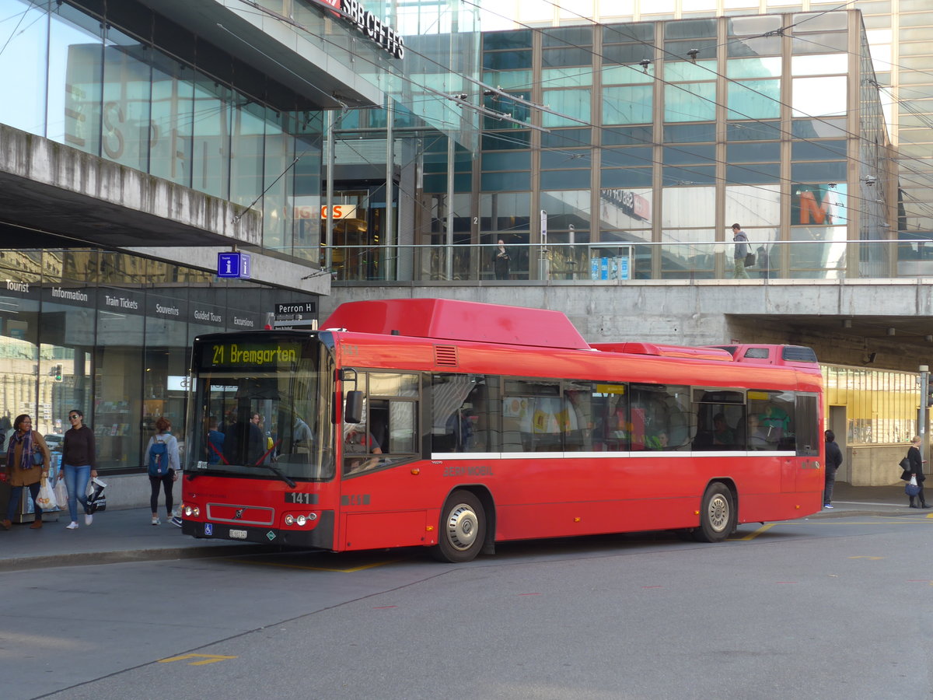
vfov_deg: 24.8
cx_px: 466
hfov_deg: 32.7
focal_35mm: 59
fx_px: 1590
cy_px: 350
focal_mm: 12
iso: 80
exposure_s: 1/100
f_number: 3.5
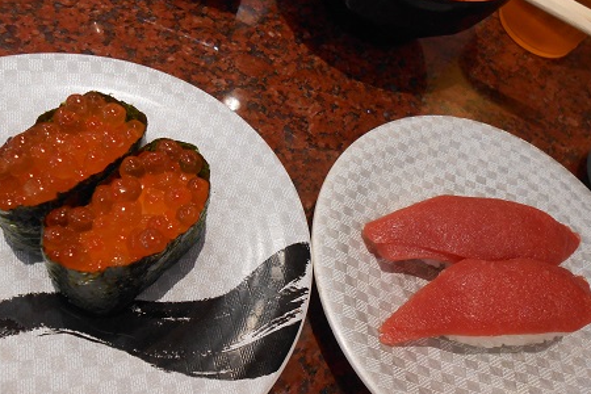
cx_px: 301
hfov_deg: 58.7
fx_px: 525
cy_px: 221
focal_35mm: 32
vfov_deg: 41.0
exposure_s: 1/30
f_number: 3.8
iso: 200
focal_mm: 5.3
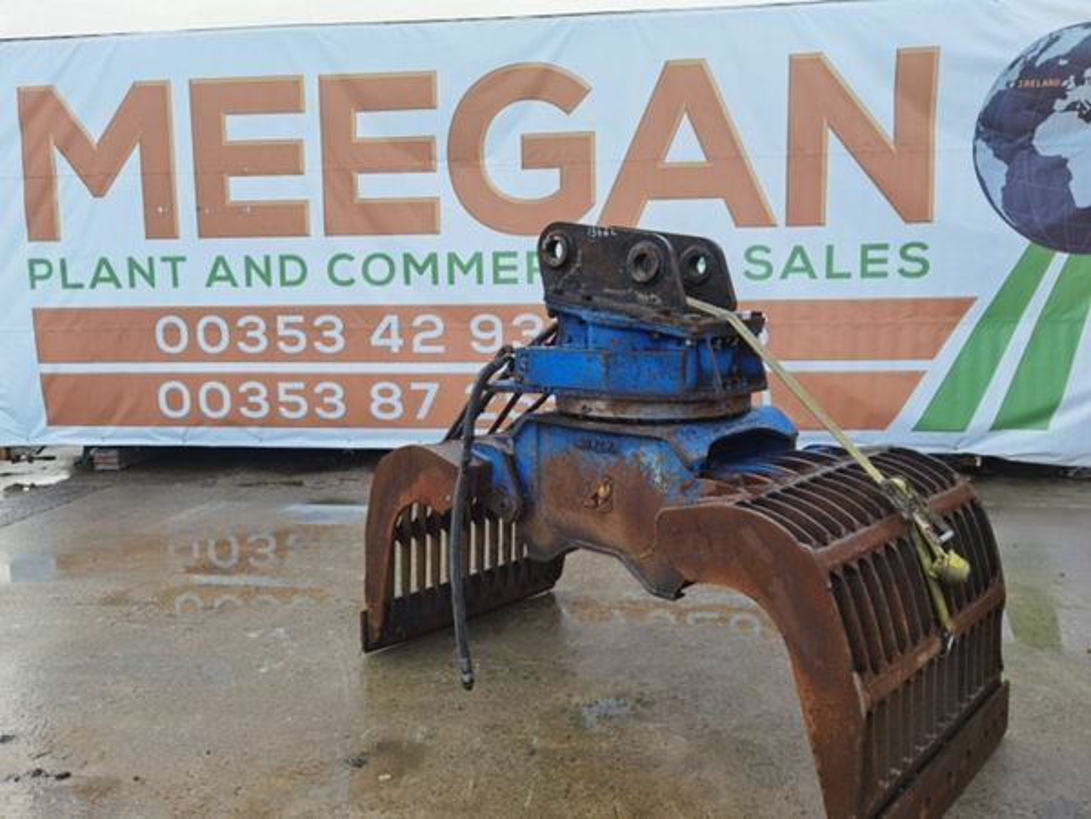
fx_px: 851
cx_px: 546
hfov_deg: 65.3
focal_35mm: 27
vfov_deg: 51.4
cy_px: 410
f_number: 1.9
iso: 50
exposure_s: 1/427
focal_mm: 6.71
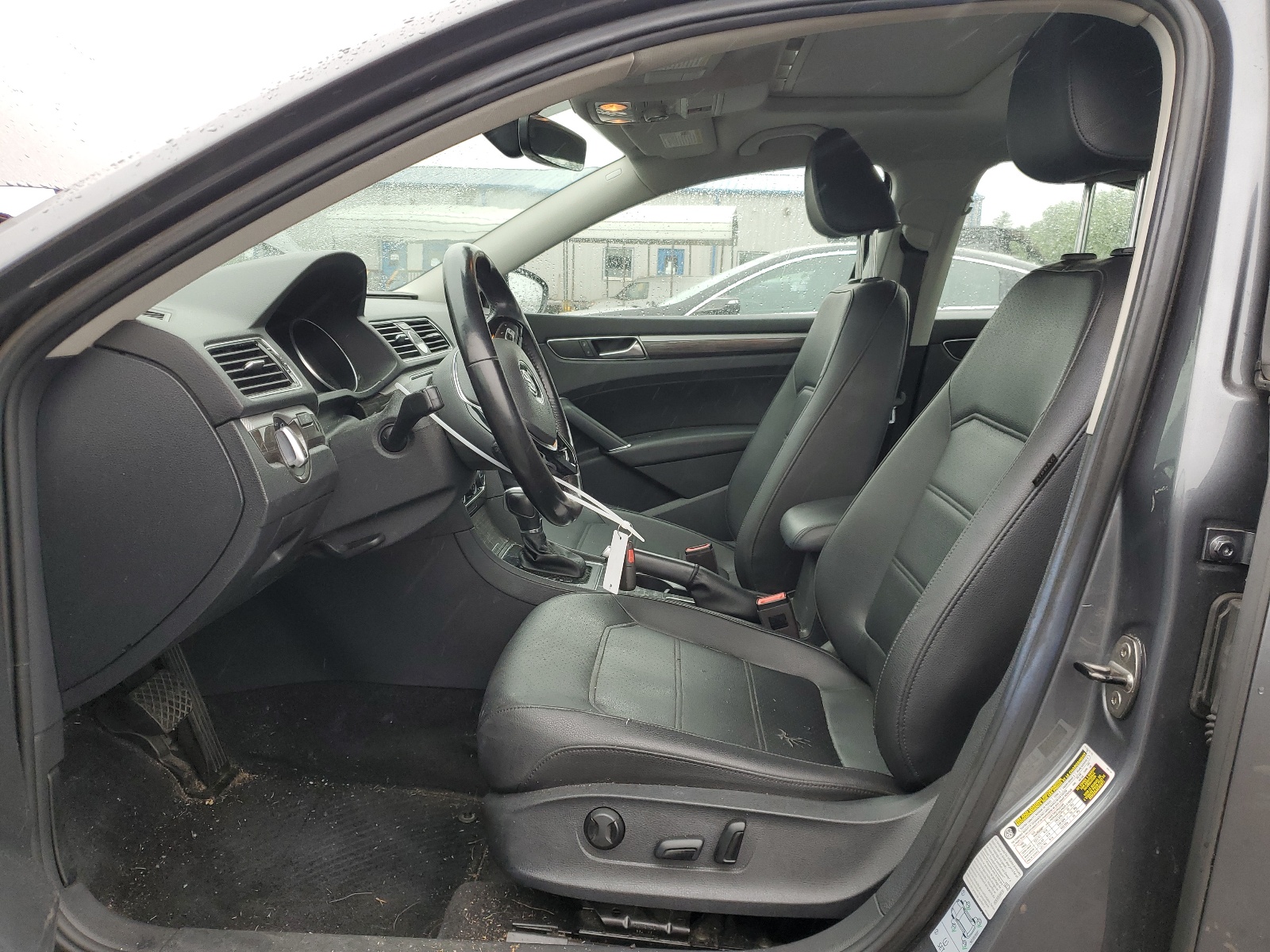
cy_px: 476
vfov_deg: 53.1
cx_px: 635
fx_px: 954
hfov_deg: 67.3
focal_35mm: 26
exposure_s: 1/169
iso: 50
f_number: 1.5
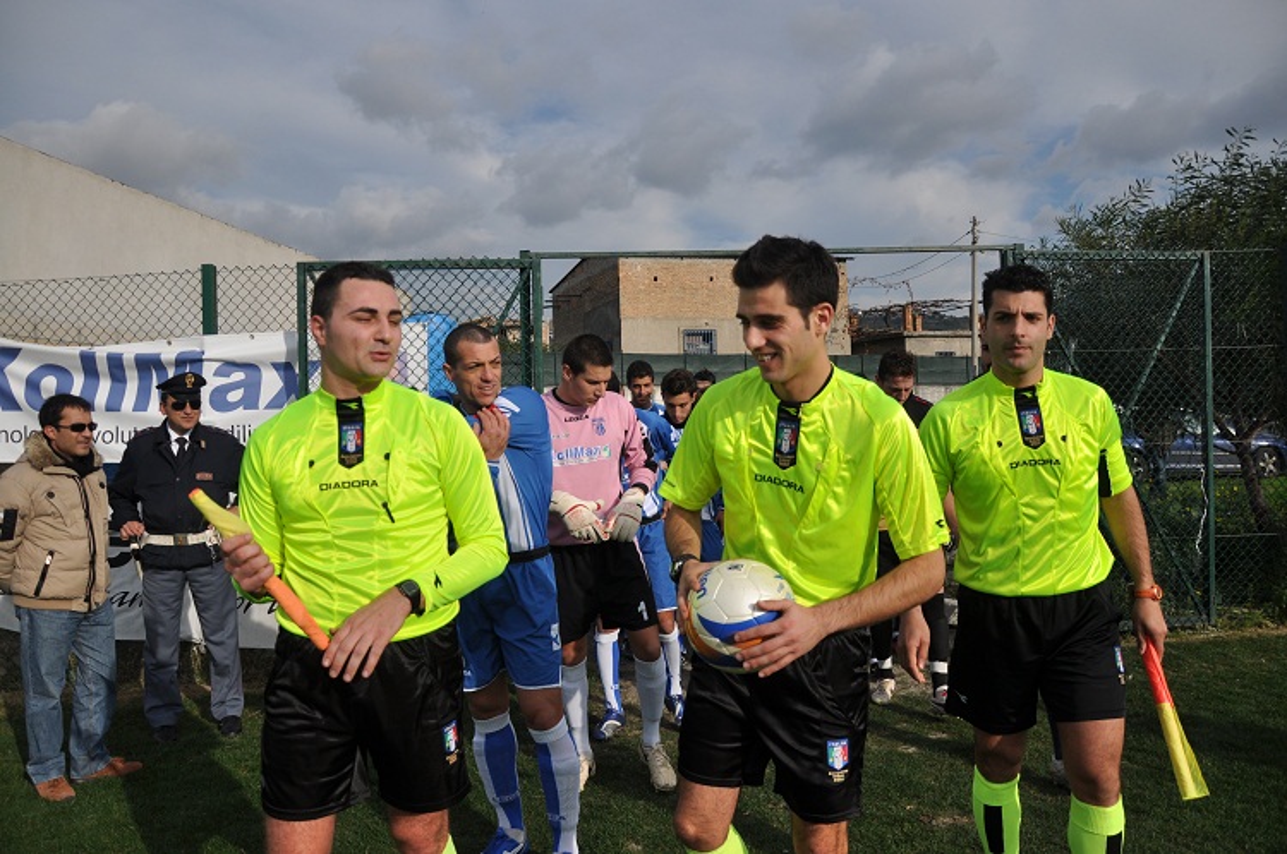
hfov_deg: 67.4
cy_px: 427
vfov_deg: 47.8
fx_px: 964
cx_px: 644
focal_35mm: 27
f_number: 3.5
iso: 200
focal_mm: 18
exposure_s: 1/4000
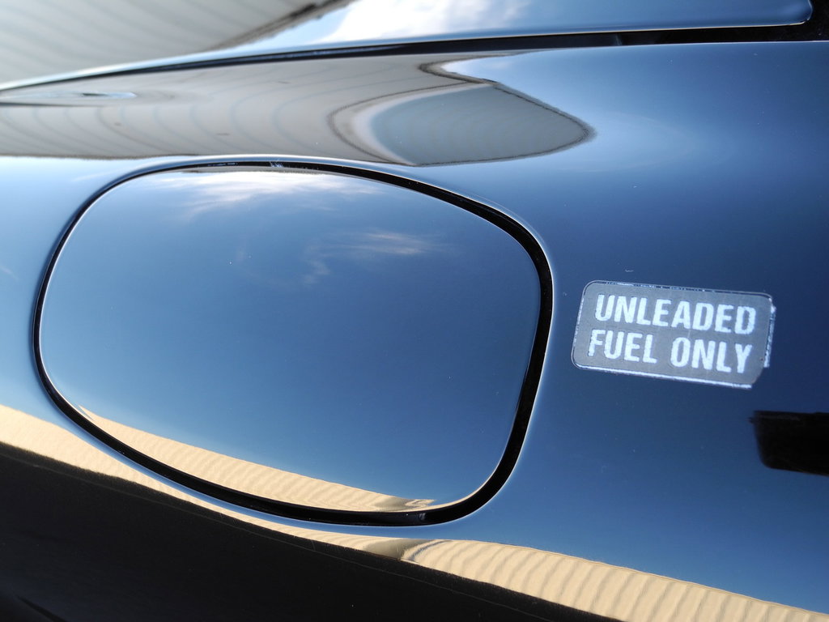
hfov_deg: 52.6
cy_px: 311
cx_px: 414
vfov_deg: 40.7
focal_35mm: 35
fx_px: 838
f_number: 3.2
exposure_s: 1/43.4
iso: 100
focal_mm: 7.4
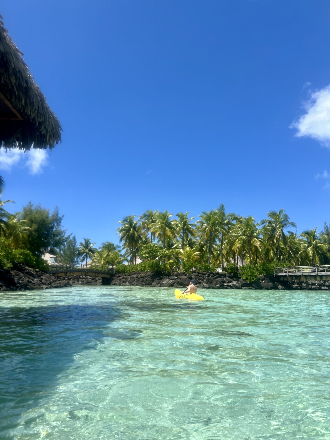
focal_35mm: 26
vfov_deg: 67.3
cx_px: 165
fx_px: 330
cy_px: 220
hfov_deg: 53.1
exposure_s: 1/4831
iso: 50
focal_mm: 5.7
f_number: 1.5
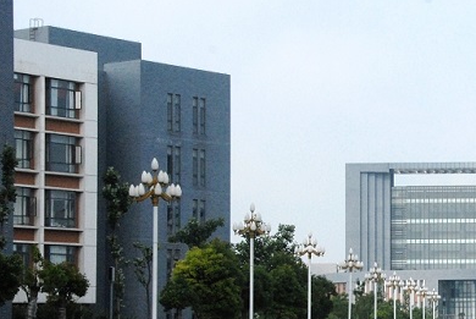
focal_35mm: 123
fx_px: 1628
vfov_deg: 11.2
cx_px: 486
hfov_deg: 16.3
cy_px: 205
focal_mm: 40
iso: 640
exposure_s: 1/750
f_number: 14
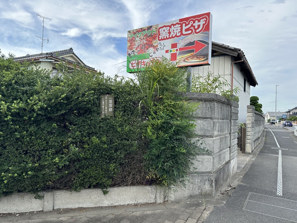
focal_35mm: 24
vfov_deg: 56.8
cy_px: 112
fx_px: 206
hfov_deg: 71.6
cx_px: 148
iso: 80
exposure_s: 1/1692
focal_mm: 6.86
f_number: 1.78
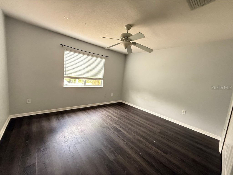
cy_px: 88
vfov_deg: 85.7
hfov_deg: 102.1
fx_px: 94
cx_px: 116
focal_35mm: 14
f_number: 2.2
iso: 640
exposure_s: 1/60
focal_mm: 2.22
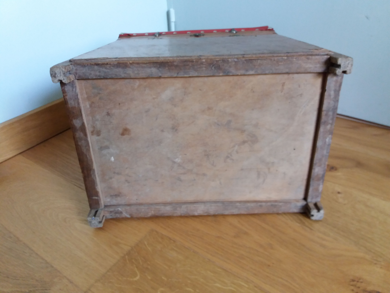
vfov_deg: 49.7
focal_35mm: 28
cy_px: 146
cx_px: 195
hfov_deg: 63.4
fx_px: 315
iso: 160
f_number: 1.9
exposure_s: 1/17
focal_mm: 3.7
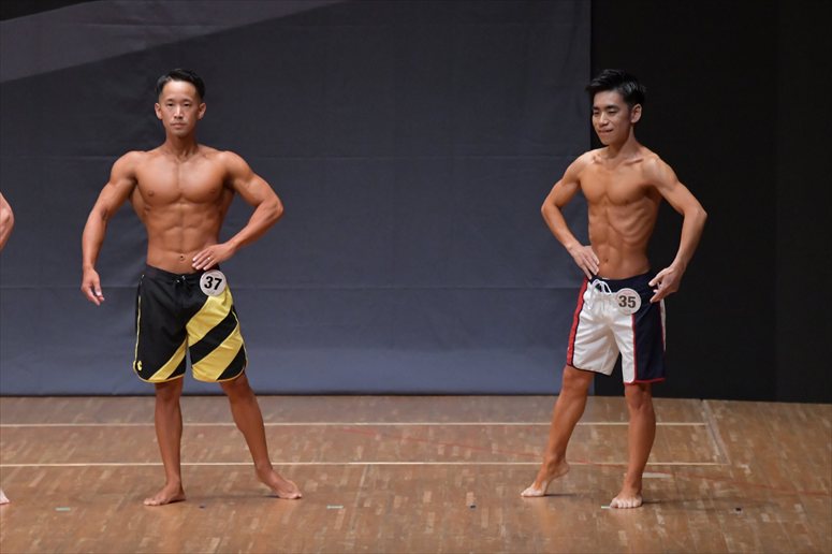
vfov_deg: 5.1
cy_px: 277
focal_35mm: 270
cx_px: 416
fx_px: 6237
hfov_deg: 7.6
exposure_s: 1/400
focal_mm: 180
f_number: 5.6
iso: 6400
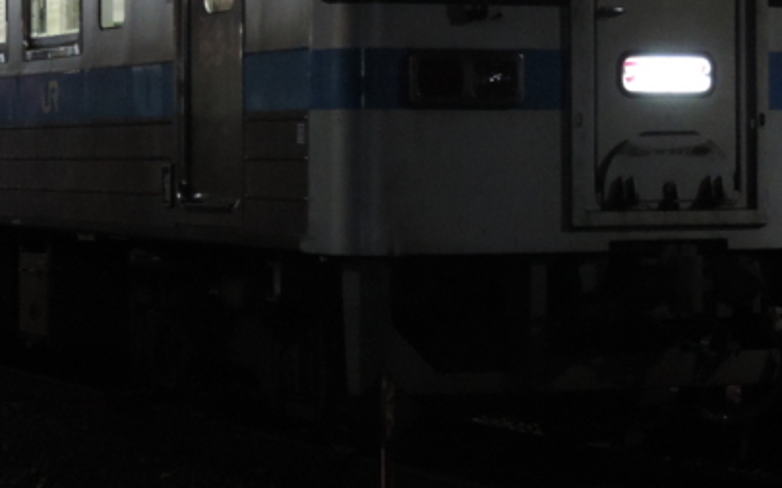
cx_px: 341
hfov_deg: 14.2
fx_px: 3131
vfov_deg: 8.9
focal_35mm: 147
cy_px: 87
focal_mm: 12.4
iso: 800
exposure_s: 1/8
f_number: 3.9
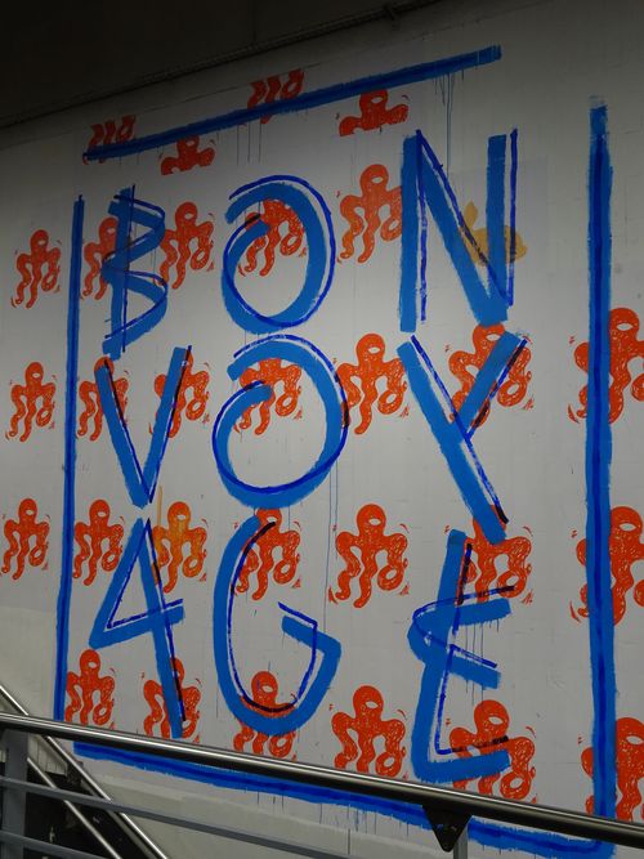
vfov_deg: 58.4
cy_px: 430
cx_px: 322
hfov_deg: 45.4
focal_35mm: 31
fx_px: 769
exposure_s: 1/40
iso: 200
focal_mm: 5.26
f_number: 4
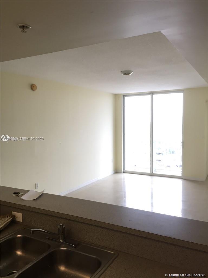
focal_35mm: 29
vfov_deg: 61.7
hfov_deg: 48.2
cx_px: 104
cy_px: 139
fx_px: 232
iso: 32
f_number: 2.2
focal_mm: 4.15
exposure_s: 1/40
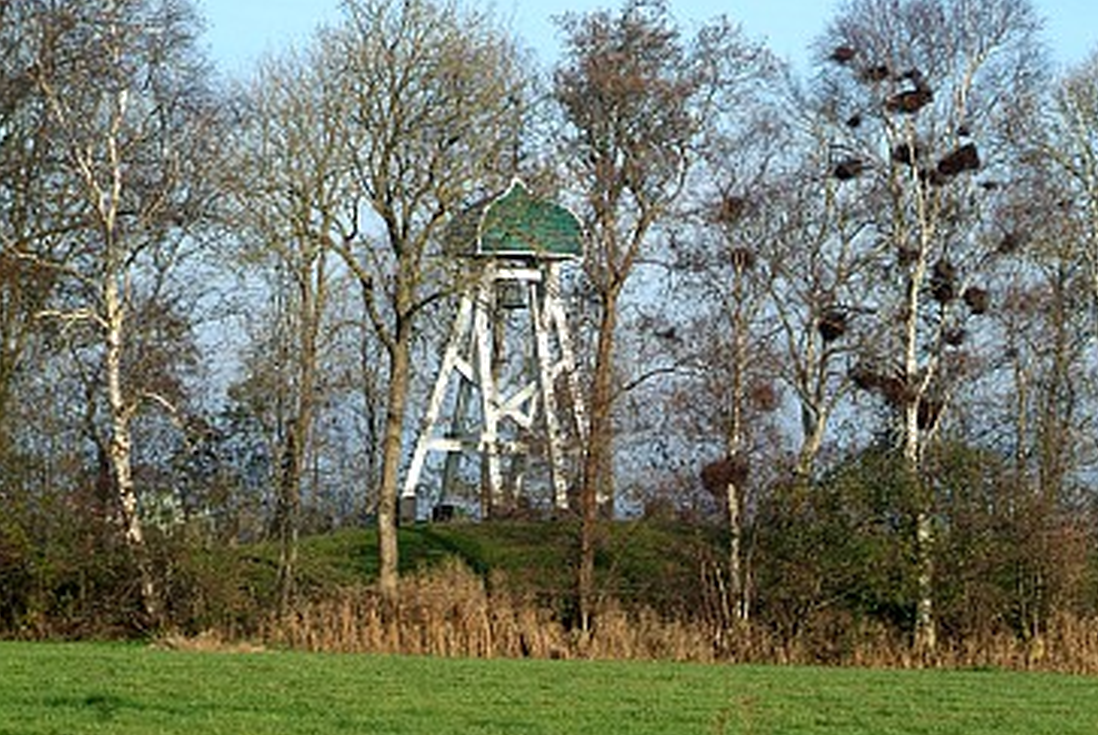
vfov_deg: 9.5
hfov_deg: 14.1
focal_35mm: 145
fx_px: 4428
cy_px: 292
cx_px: 678
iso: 100
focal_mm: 78
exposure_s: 1/350
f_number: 4.8
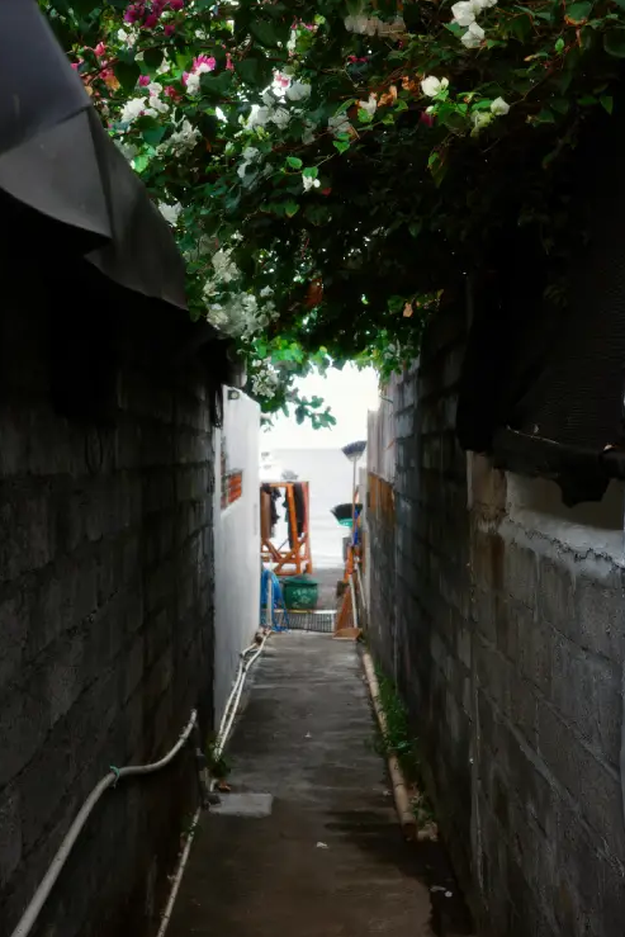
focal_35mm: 46
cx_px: 306
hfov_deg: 29.3
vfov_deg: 42.7
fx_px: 1197
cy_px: 473
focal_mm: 26
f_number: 4
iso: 200
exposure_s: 1/250
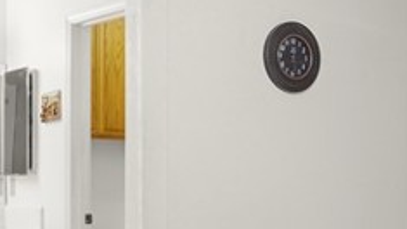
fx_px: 788
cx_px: 305
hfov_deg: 28.6
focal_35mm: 73
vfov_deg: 16.5
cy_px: 129
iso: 800
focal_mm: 16
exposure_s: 1/50
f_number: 1.8
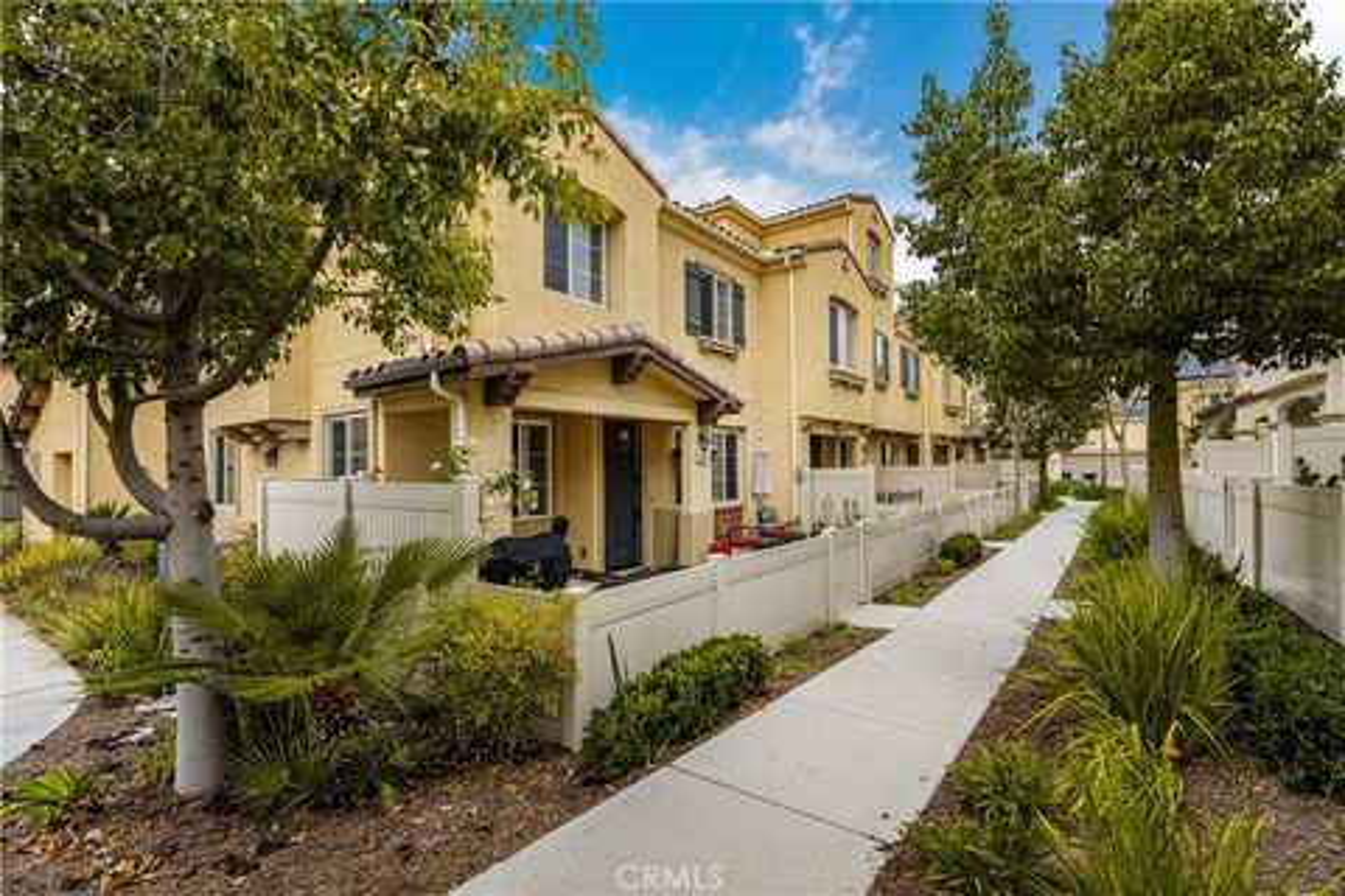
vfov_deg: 81.2
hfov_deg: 104.3
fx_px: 523
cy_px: 448
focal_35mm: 14
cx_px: 672
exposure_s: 1/200
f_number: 6.3
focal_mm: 14
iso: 100
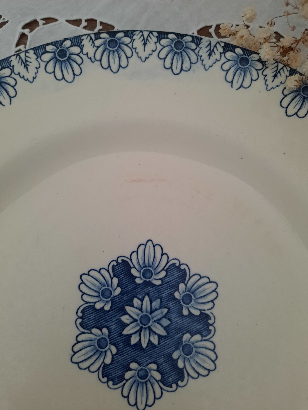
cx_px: 154
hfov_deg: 54.9
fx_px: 297
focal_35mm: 25
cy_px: 205
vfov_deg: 69.4
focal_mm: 4.6
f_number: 2
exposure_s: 1/50
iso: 320
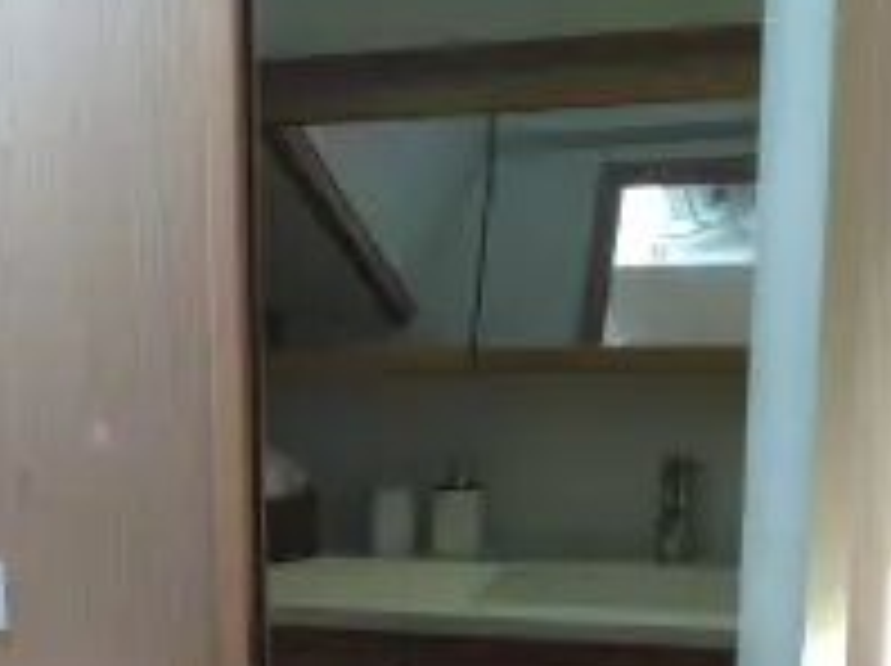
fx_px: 2262
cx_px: -43
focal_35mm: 88
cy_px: 704
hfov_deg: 21.3
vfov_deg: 16.3
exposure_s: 1/120
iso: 100
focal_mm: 4.28
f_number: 2.4
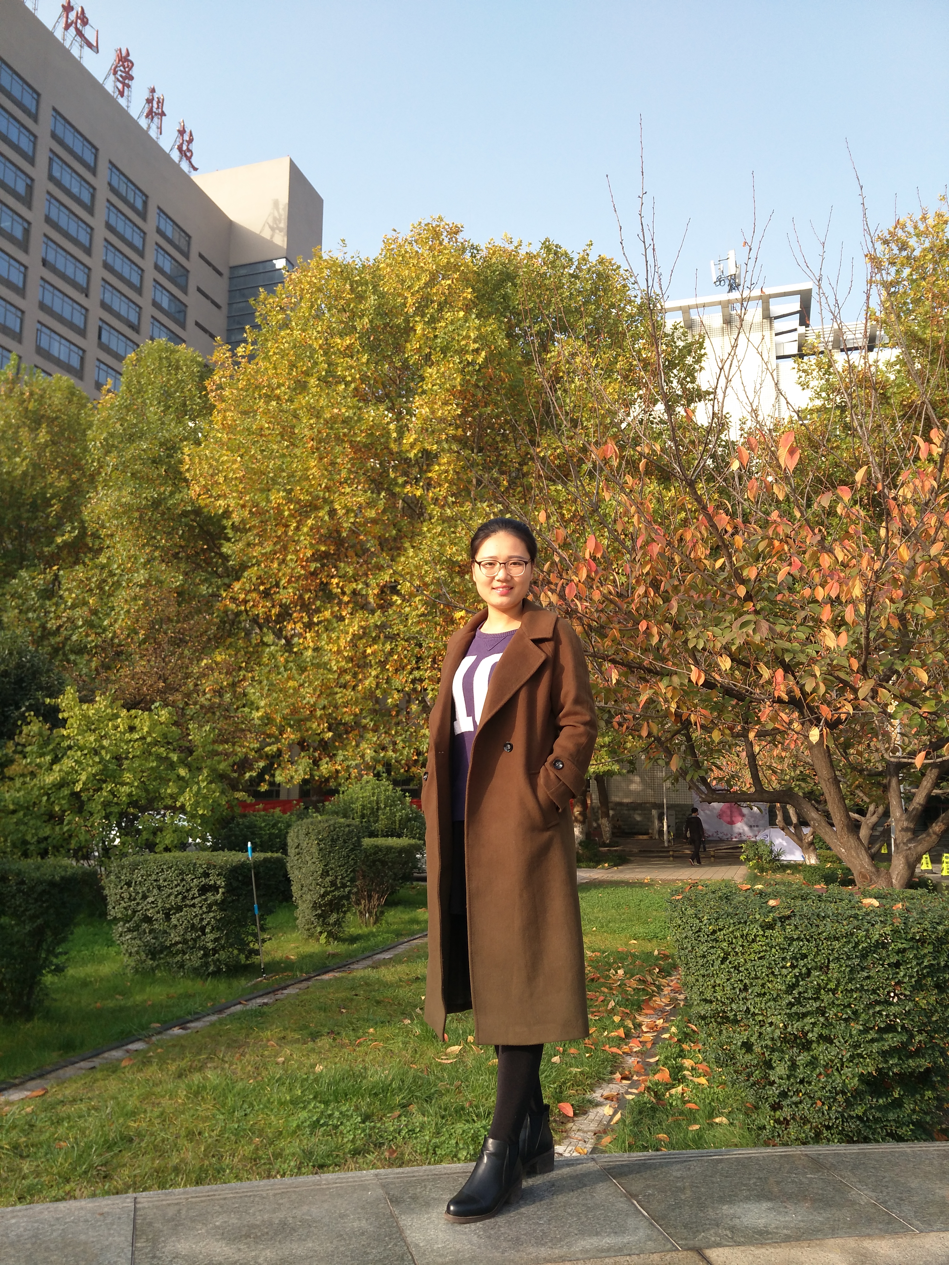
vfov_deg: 76.4
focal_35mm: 22
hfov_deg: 61.1
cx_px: 474
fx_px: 804
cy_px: 632
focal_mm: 3.79
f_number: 2
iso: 50
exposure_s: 1/369
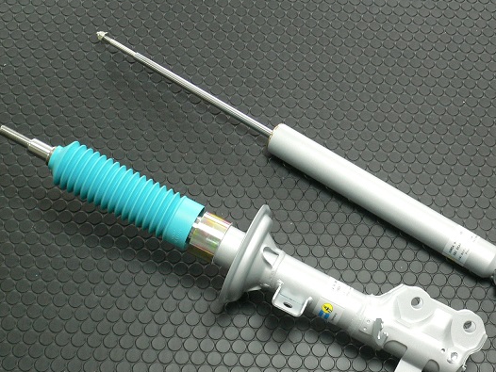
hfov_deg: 31.2
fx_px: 889
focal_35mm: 62
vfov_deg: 23.7
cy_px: 198
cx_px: 271
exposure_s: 1/8
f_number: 3.4
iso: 200
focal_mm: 8.5
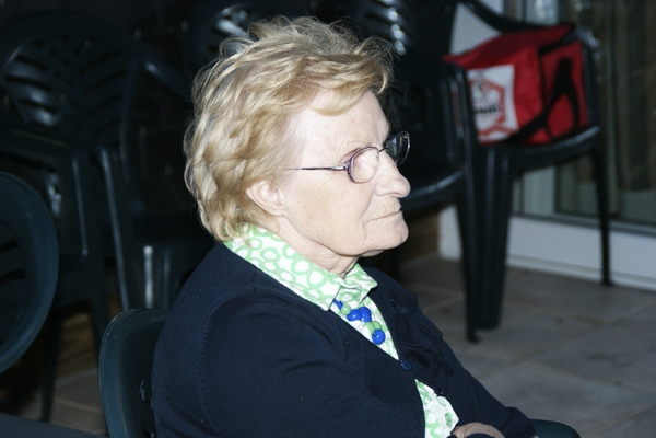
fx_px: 2186
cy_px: 219
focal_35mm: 120
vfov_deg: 11.4
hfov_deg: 17.1
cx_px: 328
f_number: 5.6
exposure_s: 1/125
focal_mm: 80
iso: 400
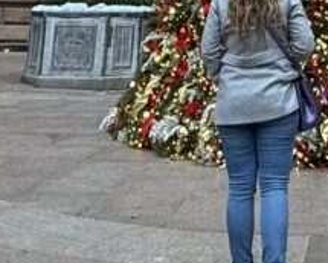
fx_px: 631
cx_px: 302
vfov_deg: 19.1
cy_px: -179
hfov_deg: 27.9
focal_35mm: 65
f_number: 2.2
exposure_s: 1/120
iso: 200
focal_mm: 2.22
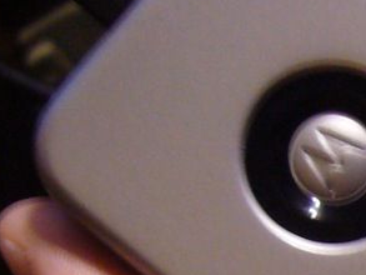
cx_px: 608
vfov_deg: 9.5
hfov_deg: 12.1
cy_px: 400
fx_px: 1618
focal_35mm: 153
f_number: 2.8
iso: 200
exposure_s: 1/8
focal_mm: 5.8
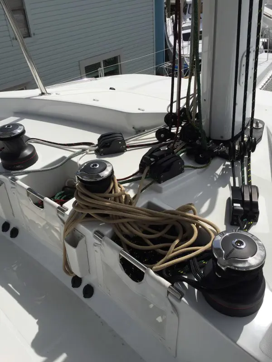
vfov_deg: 61.7
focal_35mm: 29
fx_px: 304
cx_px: 136
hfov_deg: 48.2
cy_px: 181
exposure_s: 1/5650
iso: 32
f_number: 2.2
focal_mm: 4.15
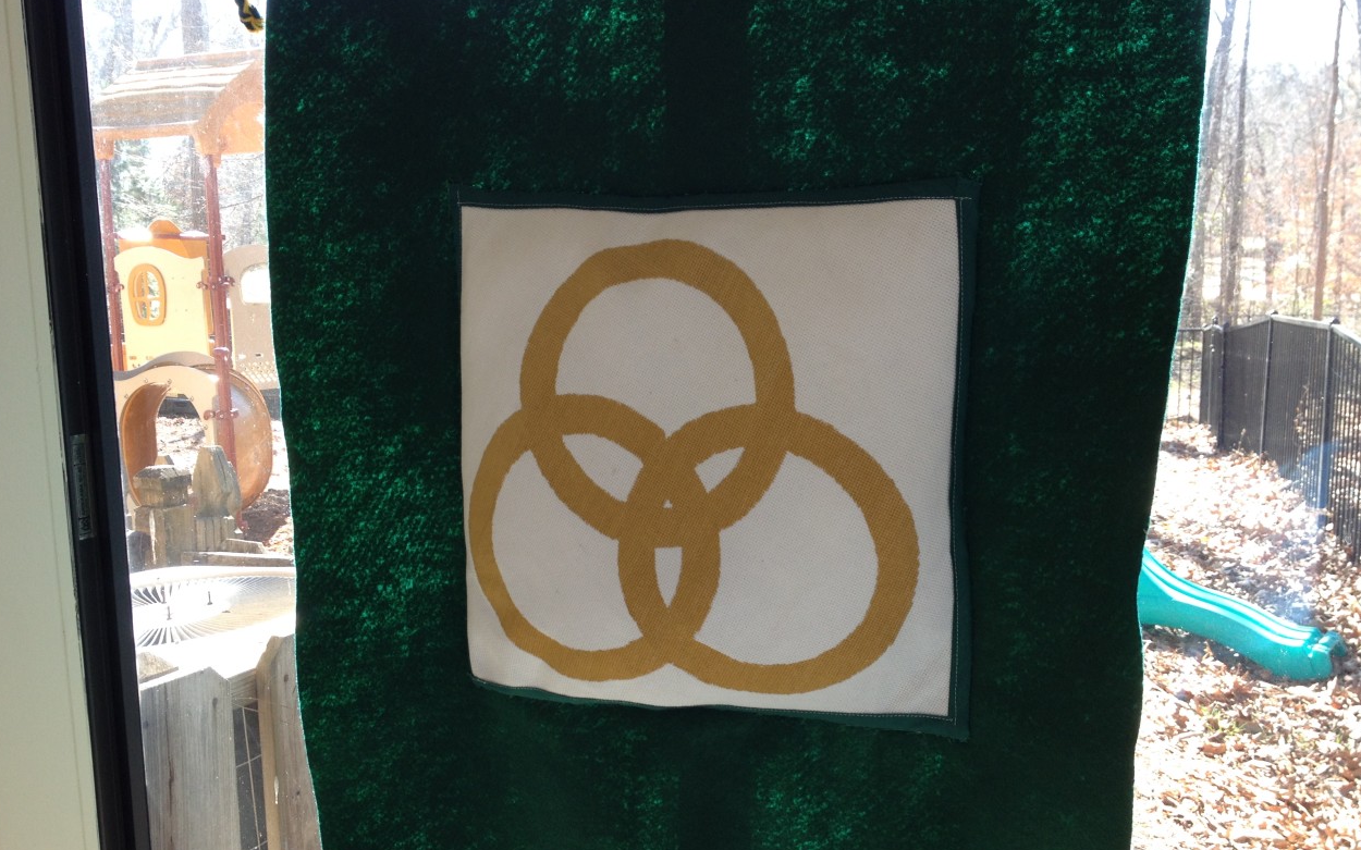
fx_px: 1409
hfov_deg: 51.5
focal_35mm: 38
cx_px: 689
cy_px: 465
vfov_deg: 33.6
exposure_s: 1/120
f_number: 2.4
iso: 64
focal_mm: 4.28
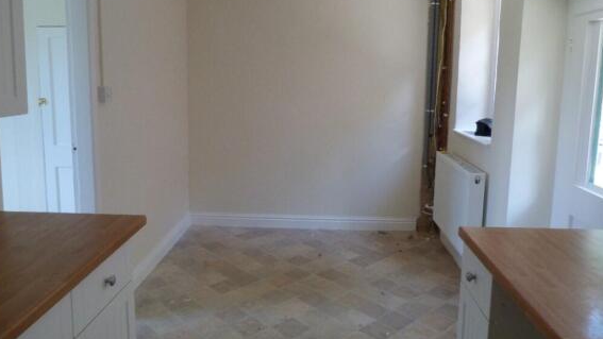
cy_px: 131
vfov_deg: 41.3
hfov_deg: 67.9
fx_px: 448
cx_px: 295
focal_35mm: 28
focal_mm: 4.5
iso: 250
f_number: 2.8
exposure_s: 1/60
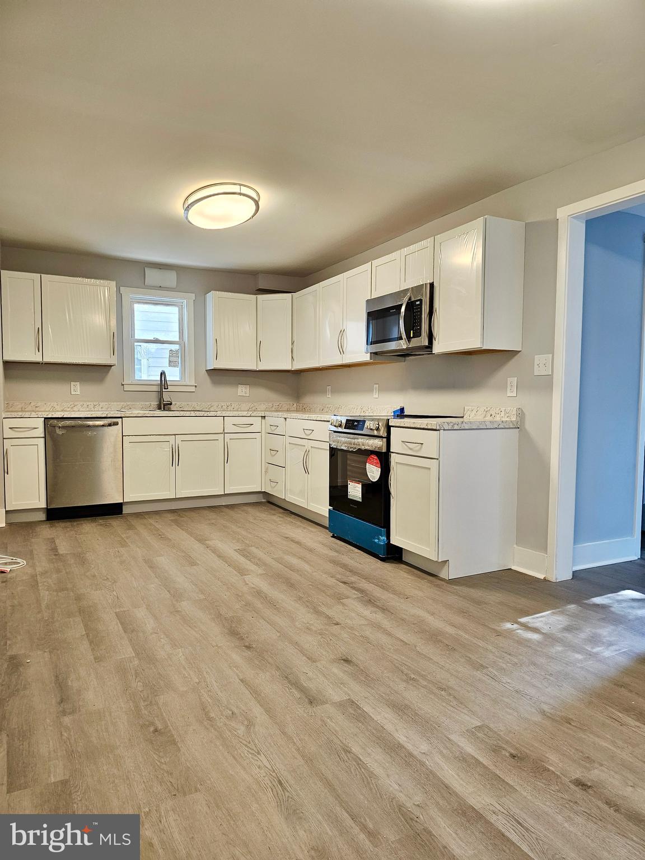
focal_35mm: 23
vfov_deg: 73.9
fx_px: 571
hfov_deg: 58.9
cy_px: 430
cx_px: 322
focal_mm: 6.3
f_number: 1.7
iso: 125
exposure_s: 1/120
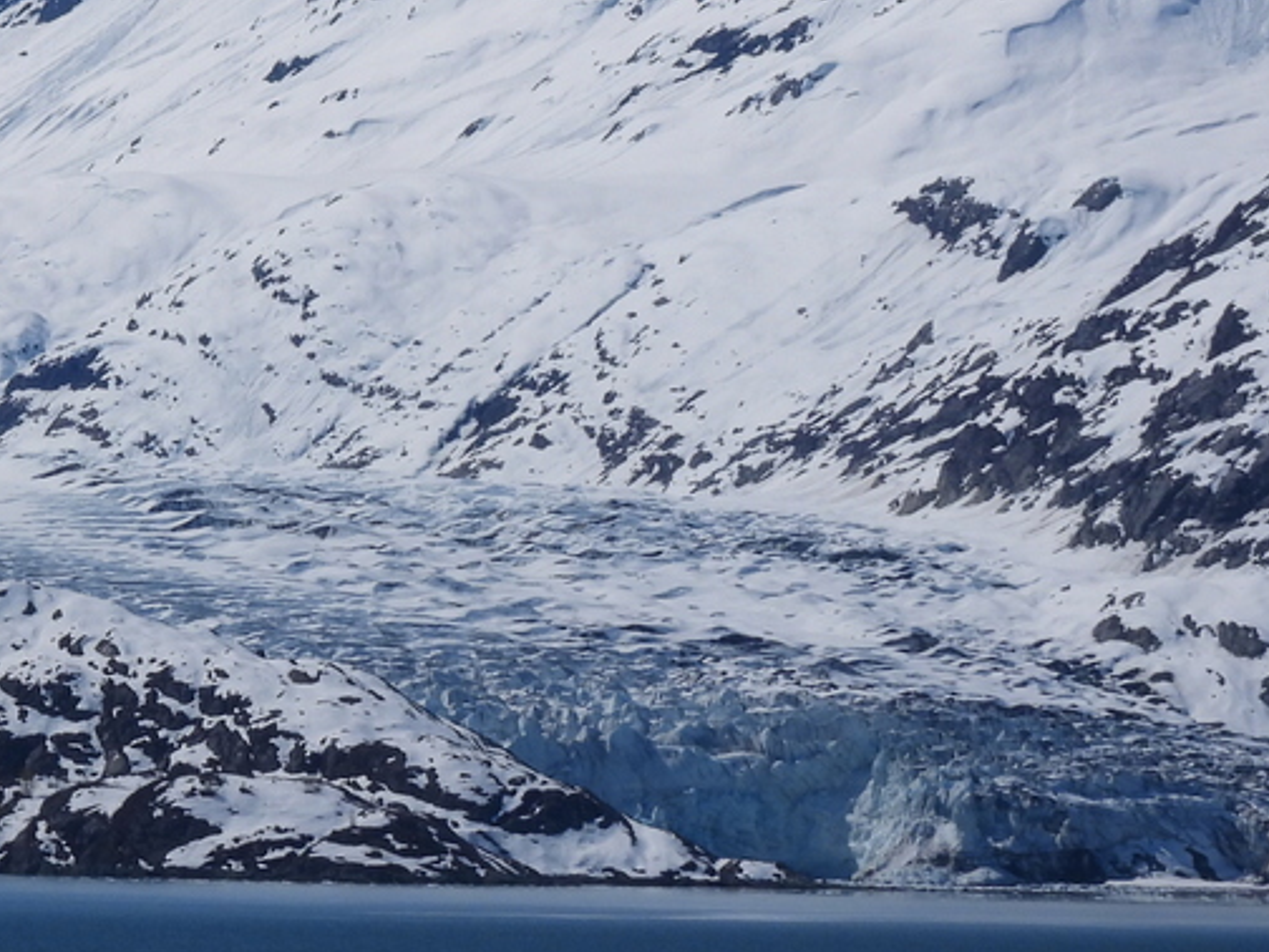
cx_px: -234
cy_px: 71
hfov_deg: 5.8
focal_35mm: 343
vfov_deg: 4.3
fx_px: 12574
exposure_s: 1/1600
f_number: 6.3
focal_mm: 24.1
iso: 100
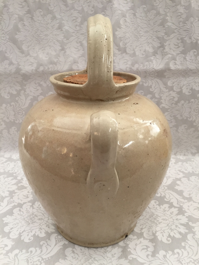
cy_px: 132
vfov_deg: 61.7
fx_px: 222
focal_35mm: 29
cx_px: 100
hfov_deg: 48.2
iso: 64
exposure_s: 1/33
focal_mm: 4.15
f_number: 2.2
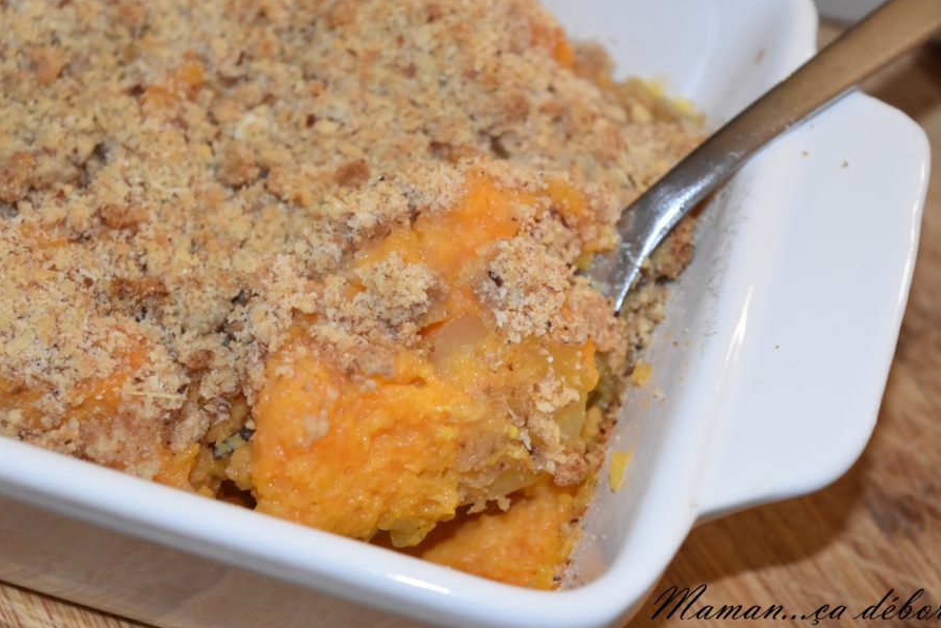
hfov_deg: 21.5
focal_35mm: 95
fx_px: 2473
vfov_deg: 14.5
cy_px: 273
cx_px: 477
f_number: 5.6
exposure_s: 1/60
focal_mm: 55
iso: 1600
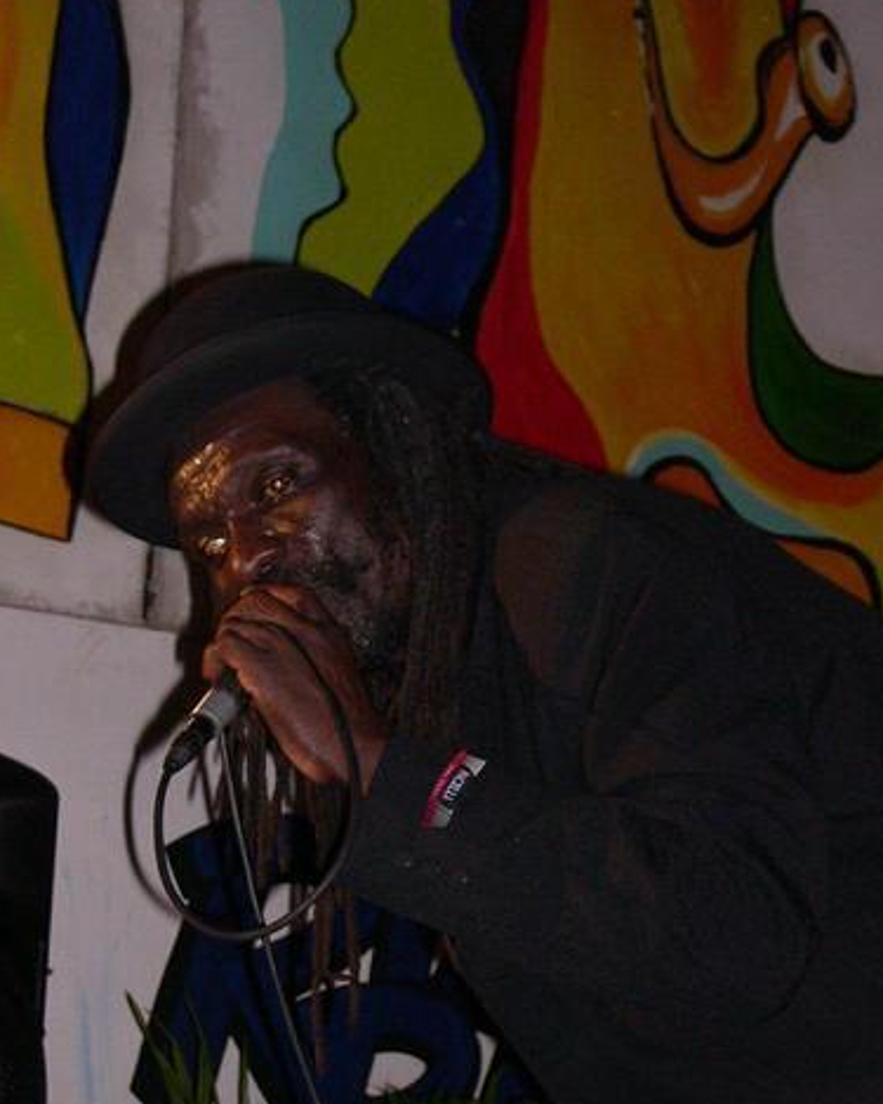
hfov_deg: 13.3
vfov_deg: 16.6
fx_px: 3791
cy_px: 687
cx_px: 466
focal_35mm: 116
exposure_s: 1/60
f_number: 4.4
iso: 400
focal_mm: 18.4
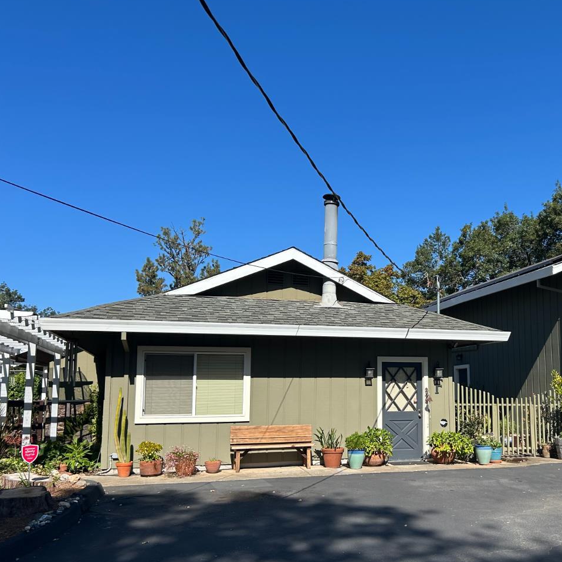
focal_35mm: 36
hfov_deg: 45.0
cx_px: 398
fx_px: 661
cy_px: 322
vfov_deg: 45.9
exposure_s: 1/4115
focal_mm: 5.7
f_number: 1.5
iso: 50
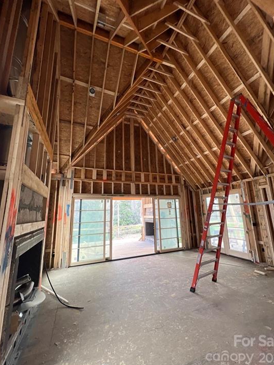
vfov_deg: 102.0
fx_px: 148
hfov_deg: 85.6
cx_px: 144
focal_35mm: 14
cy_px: 180
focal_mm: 1.57
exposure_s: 1/32
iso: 64
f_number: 1.8
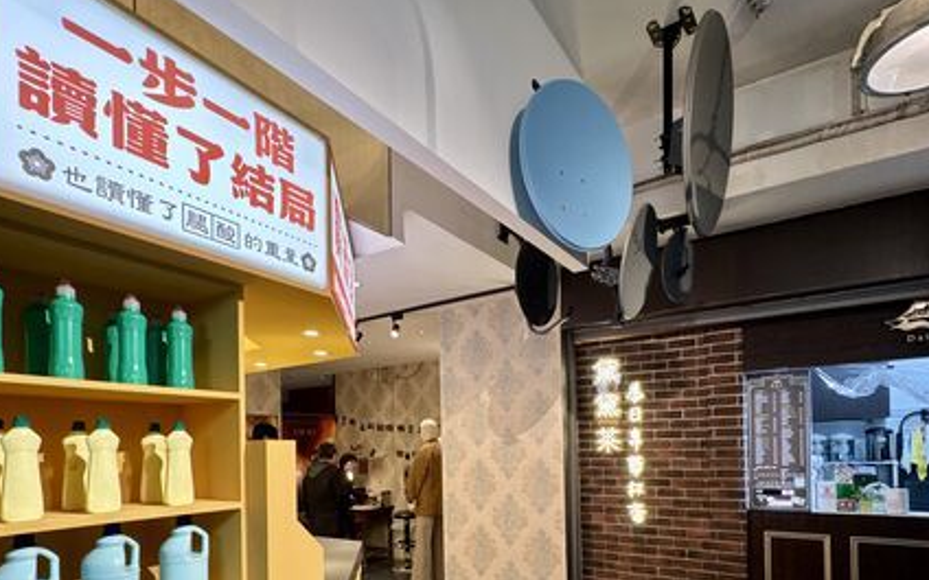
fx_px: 532
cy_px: 446
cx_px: 467
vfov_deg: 54.2
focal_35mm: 21
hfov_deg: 82.3
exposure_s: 1/60
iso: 200
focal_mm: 2.22
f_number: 2.2
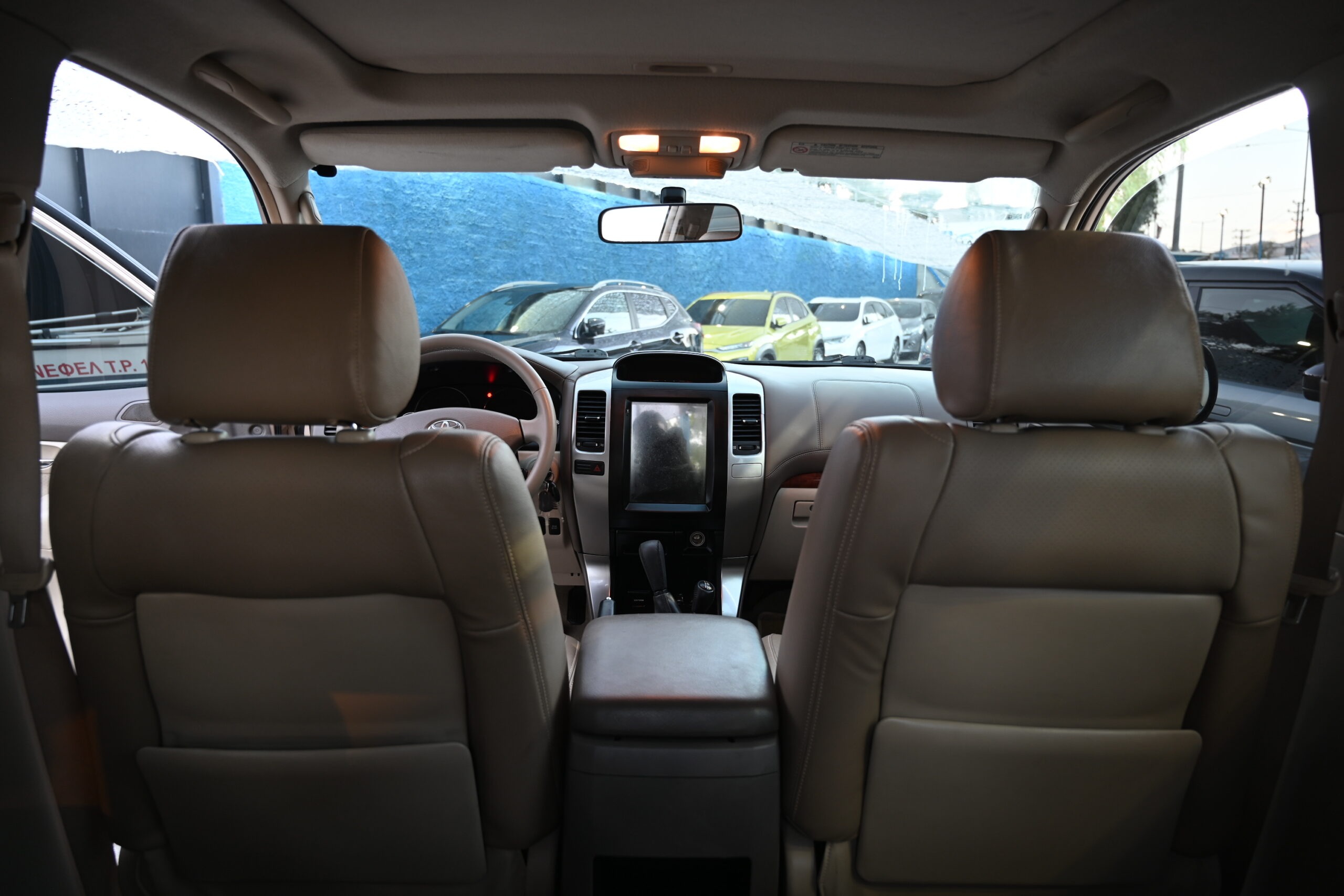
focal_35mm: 24
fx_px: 896
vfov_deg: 53.1
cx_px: 672
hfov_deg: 73.7
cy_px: 448
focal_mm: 24
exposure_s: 1/8
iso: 200
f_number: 4
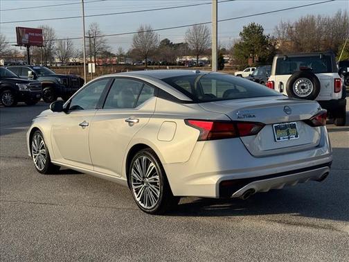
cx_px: 174
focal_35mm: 48
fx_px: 484
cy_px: 131
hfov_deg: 39.7
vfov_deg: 30.3
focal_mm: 6.76
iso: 64
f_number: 1.78
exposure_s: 1/5848
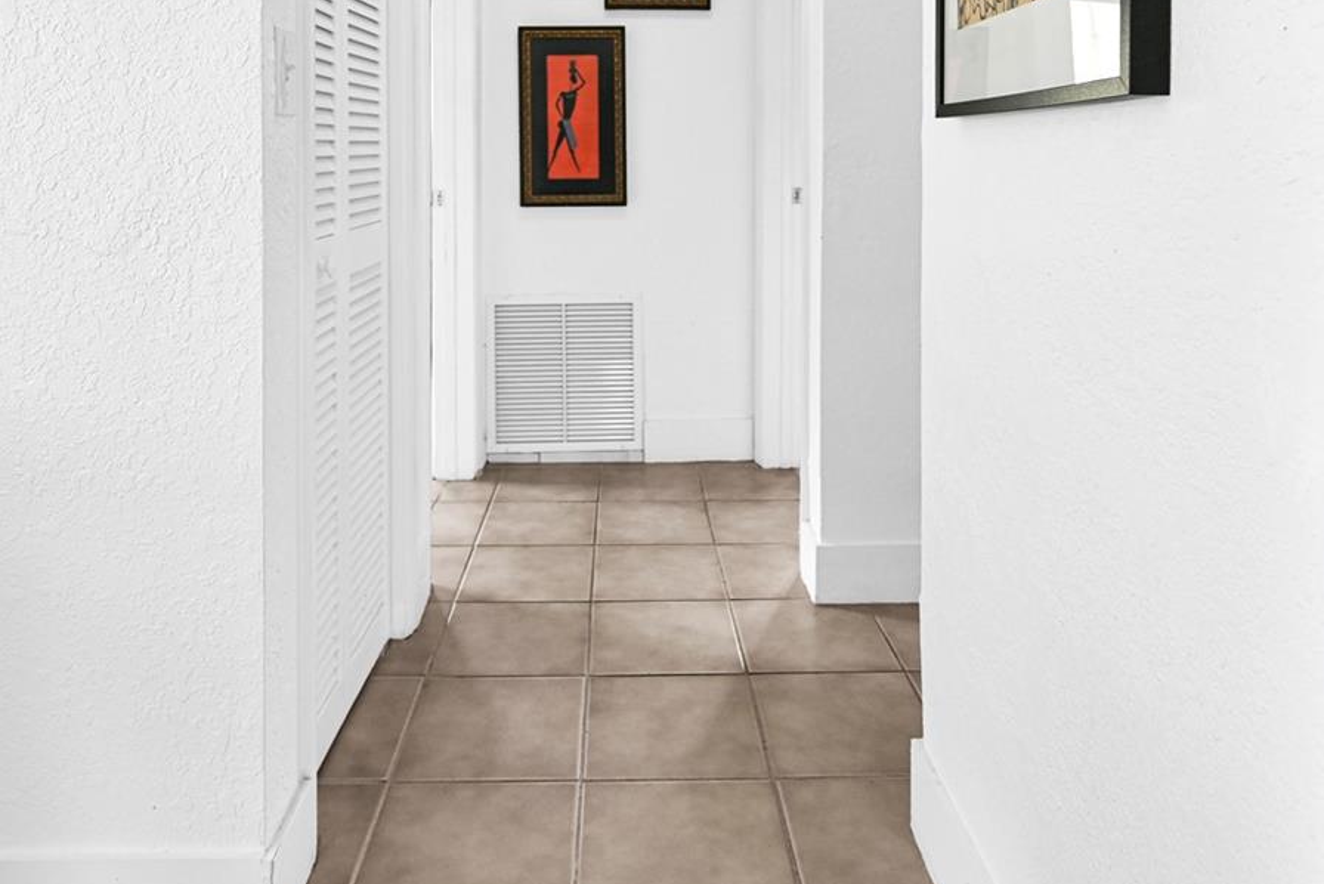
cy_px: 205
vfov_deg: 49.0
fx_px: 920
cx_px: 638
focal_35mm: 25
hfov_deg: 71.5
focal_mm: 14
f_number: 4
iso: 100
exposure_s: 1/20
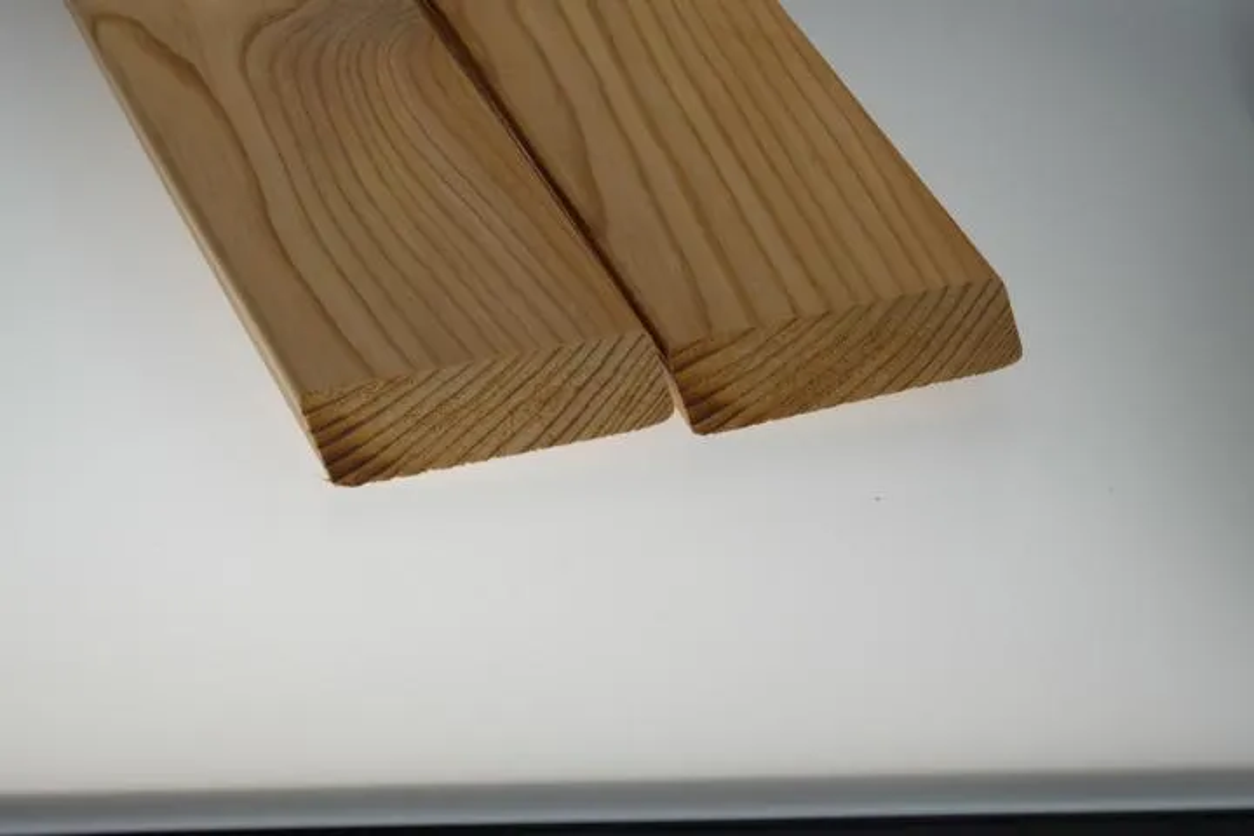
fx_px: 3936
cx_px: 627
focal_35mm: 113
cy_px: 418
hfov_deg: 18.1
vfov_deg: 12.1
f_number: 13
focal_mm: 75.4
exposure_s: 1/25
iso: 200
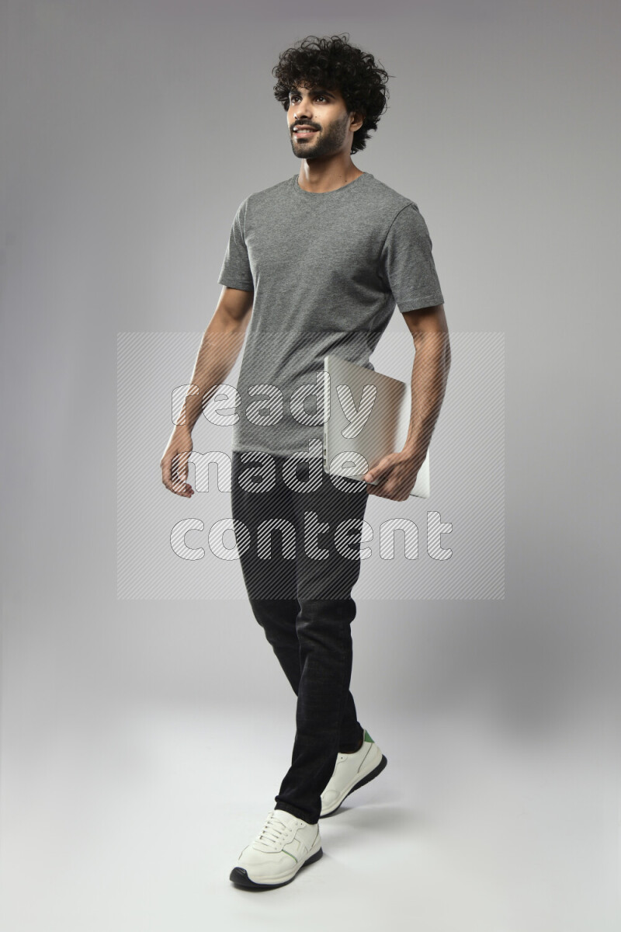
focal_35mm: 35
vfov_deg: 54.4
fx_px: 906
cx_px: 310
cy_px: 466
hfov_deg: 37.9
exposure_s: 1/125
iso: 400
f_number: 6.3
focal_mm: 35
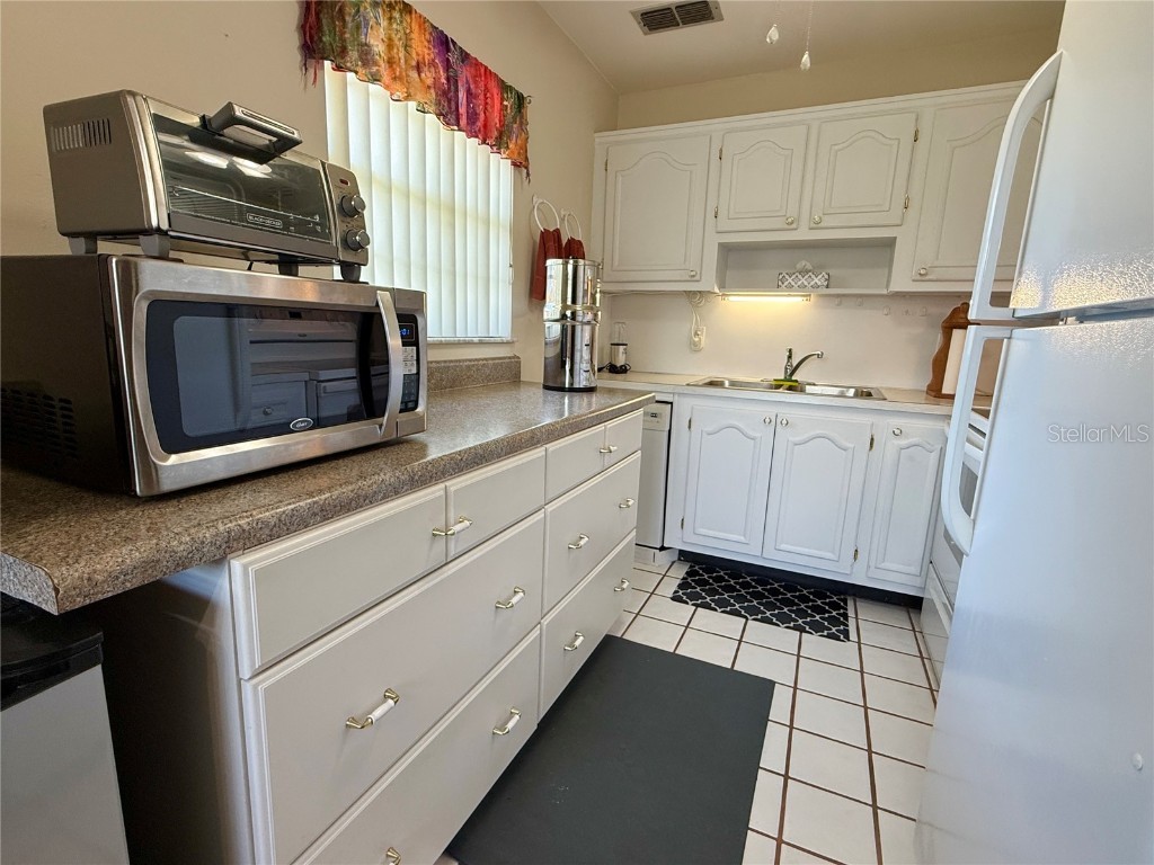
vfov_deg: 85.7
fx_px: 467
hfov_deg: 102.1
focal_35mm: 14
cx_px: 577
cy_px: 432
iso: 160
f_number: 2.2
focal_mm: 2.22
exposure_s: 1/120
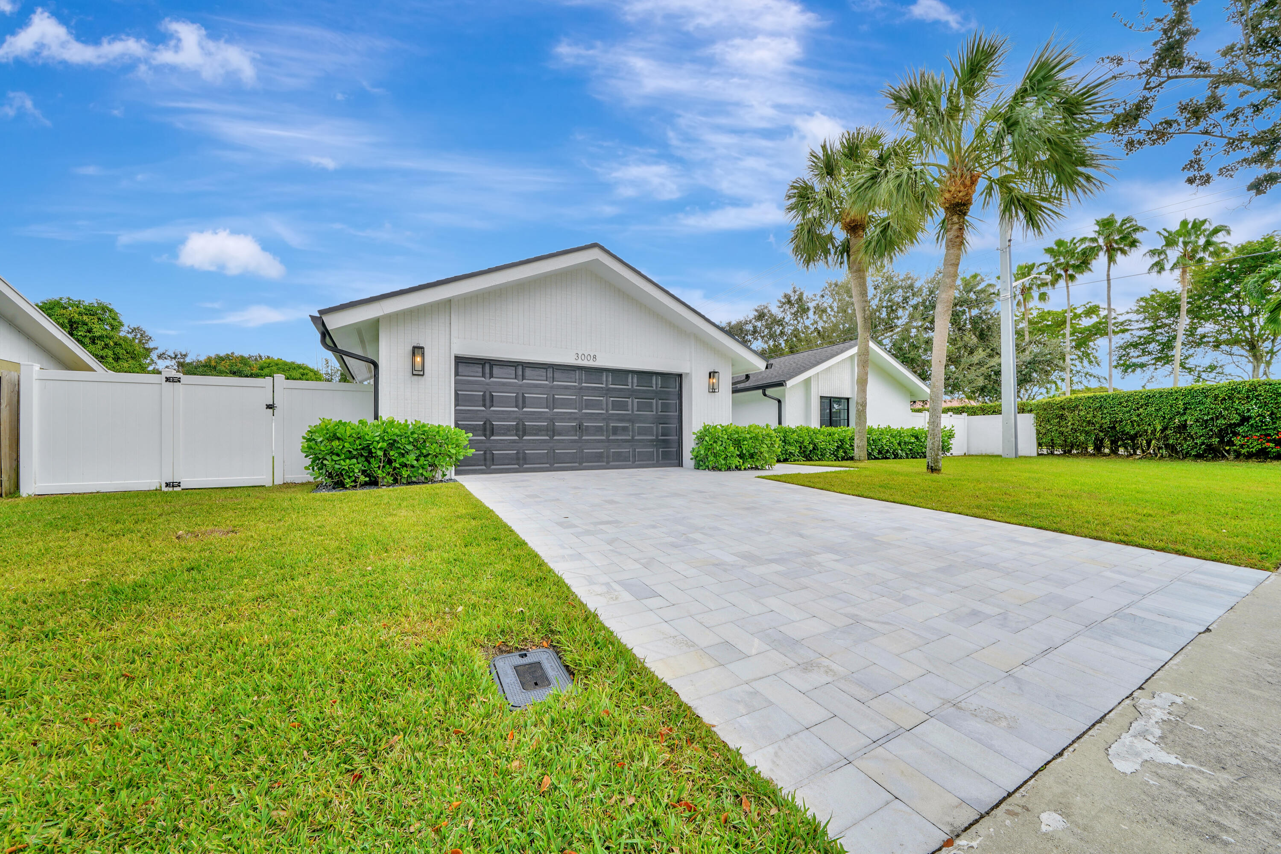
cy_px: 427
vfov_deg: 90.0
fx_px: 427
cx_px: 640
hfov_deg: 112.6
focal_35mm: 12
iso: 100
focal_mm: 12
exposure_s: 1/250
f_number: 13
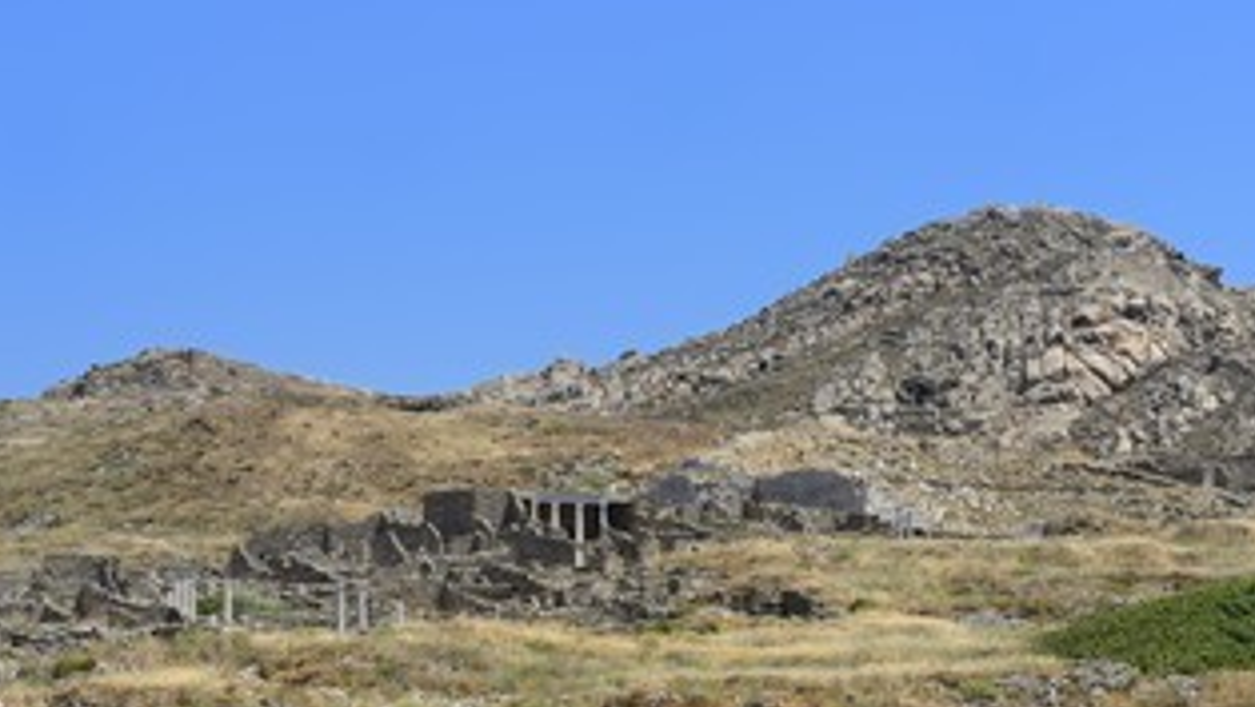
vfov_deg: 11.5
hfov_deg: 20.3
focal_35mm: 105
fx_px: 3496
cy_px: 535
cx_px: 799
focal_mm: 75
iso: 200
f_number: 11
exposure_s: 1/320
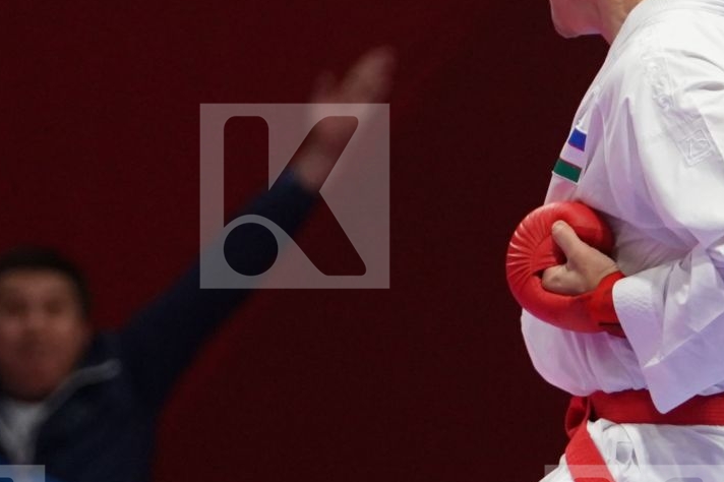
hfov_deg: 2.6
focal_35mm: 784
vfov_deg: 1.8
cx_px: 640
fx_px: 15759
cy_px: 196
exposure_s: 1/1000
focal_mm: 207
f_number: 4
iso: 2500
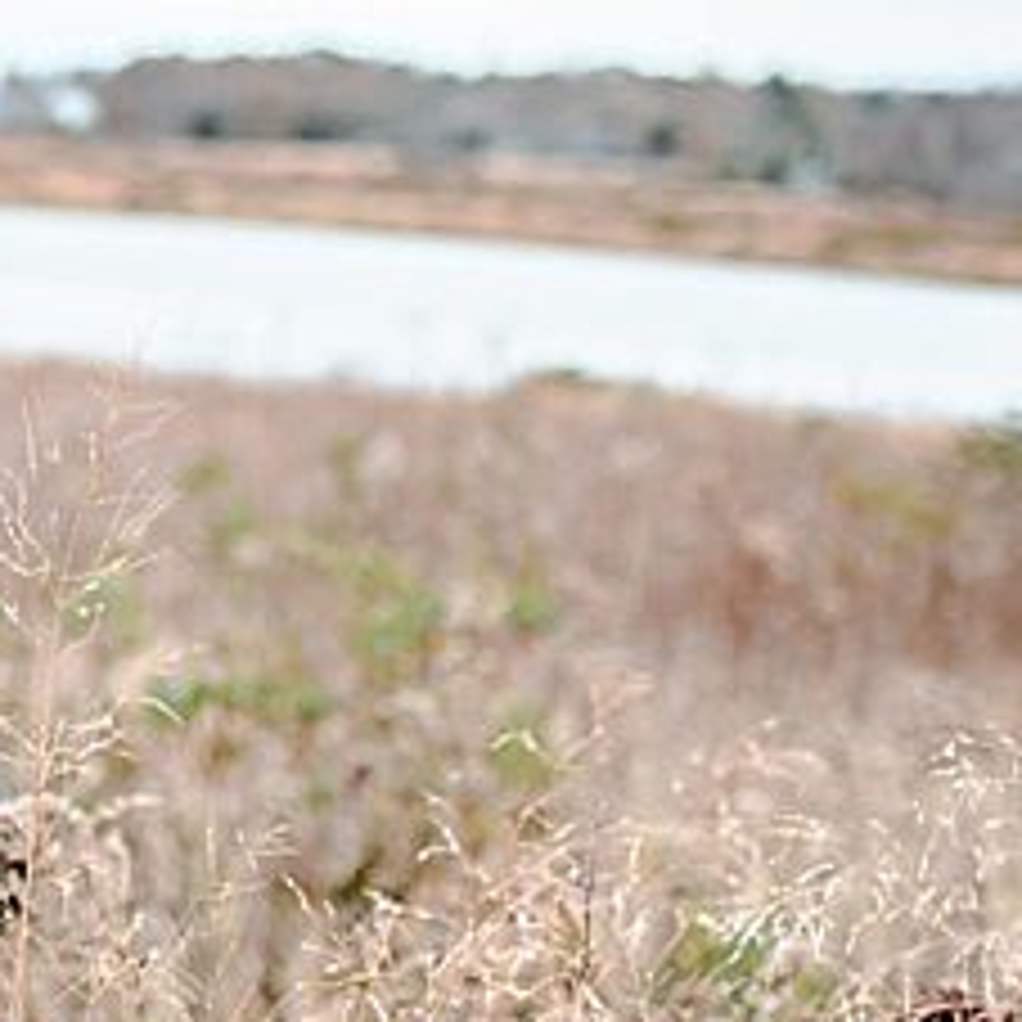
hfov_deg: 13.9
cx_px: -104
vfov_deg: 14.2
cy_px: 331
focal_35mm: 123
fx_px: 4109
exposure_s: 1/5000
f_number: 1.8
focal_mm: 35
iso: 500
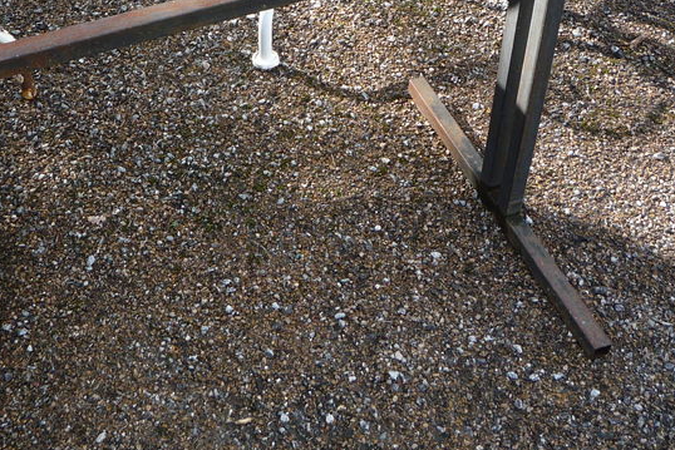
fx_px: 1088
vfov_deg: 22.8
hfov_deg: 34.1
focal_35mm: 58
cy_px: 45
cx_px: 217
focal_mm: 5.2
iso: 100
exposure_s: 1/100
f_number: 4
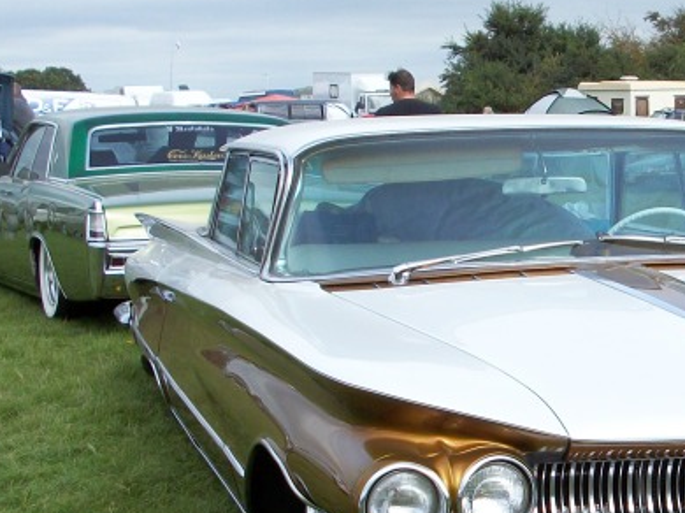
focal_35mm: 92
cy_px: 395
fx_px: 1819
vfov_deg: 16.0
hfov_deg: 20.8
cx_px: 625
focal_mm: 6.3
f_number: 3.1
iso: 80
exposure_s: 1/800
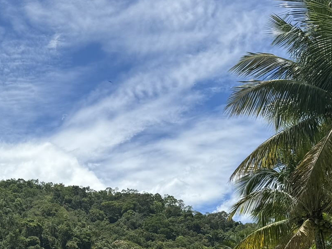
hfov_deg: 31.7
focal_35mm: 61
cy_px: 295
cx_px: 157
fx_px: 585
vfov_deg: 22.2
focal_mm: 6.86
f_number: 1.78
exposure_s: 1/4950
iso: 80
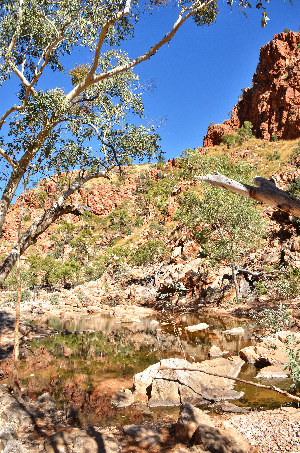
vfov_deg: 67.5
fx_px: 339
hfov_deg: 47.7
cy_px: 226
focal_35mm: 27
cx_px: 150
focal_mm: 18
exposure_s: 1/100
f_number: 13
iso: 200
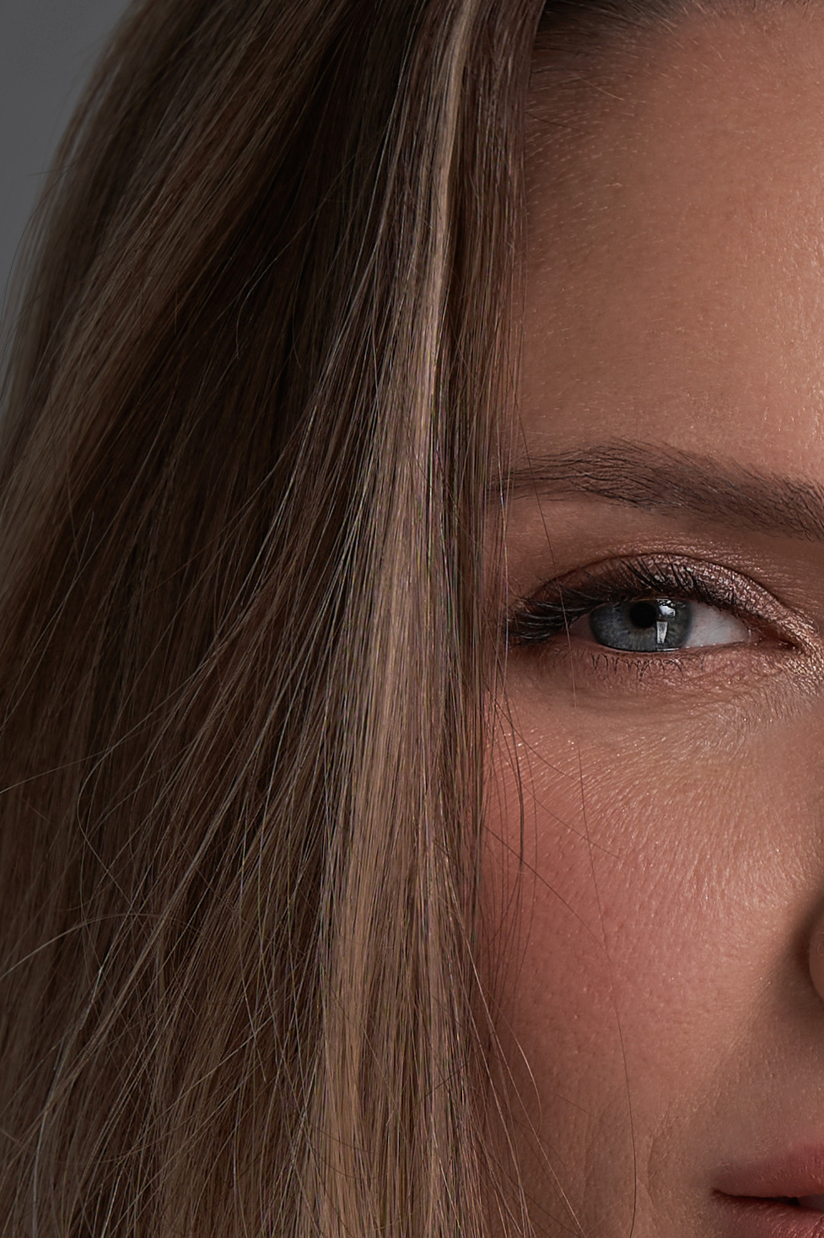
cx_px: 627
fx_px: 9448
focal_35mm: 275
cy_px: 1149
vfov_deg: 7.5
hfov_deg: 5.0
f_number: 8
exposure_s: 1/160
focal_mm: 70
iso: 100
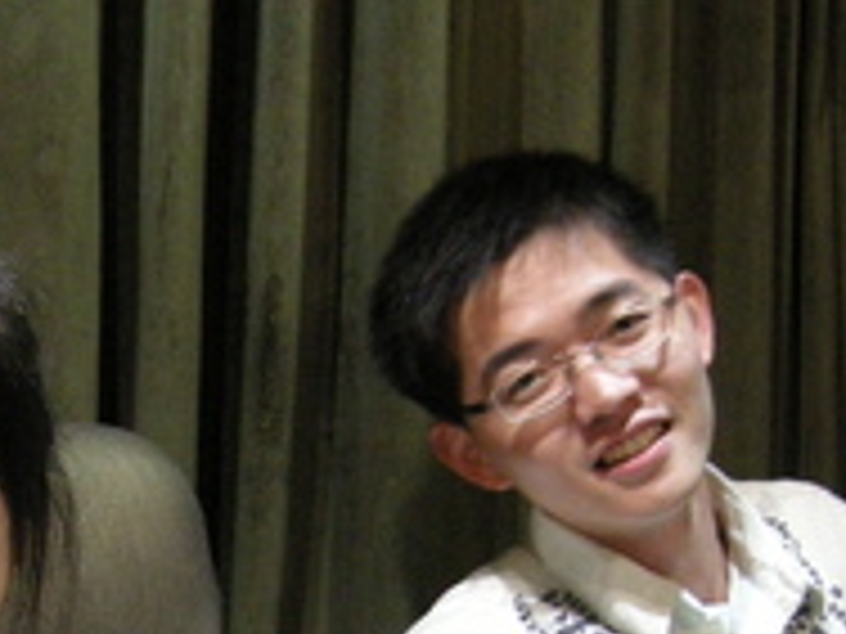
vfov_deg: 12.4
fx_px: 2811
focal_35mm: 115
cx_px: 63
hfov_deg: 16.9
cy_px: 859
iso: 400
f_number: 2.7
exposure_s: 1/8
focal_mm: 7.5
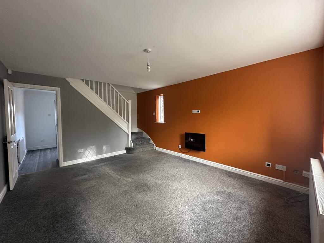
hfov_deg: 102.1
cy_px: 122
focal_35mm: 14
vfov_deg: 85.7
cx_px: 162
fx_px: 131
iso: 320
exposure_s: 1/60
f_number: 2.2
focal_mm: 2.22
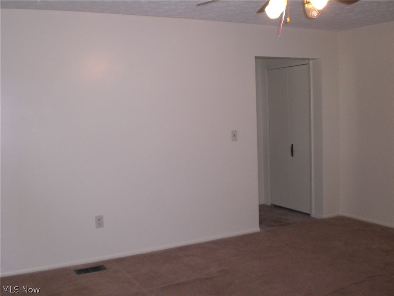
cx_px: 197
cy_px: 148
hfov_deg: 49.0
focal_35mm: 38
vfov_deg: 37.7
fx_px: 433
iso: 200
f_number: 3.1
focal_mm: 6.3
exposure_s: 1/60
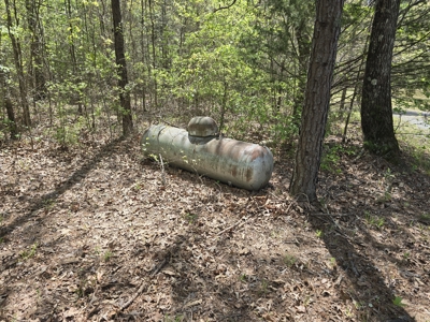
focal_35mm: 23
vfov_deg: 58.9
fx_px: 286
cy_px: 161
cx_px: 215
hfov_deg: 73.9
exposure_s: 1/192
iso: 12
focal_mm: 6.3
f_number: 1.7
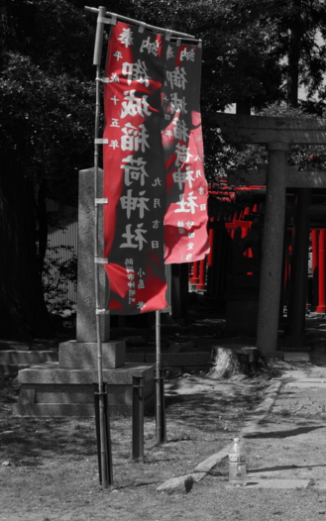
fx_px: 1122
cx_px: 339
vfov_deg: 26.1
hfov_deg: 16.1
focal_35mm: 79
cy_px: 258
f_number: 9
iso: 100
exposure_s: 1/320
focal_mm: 34
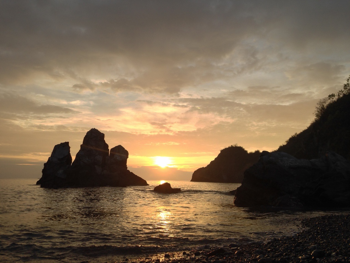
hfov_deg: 55.4
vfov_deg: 42.9
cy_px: 132
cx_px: 175
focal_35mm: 33
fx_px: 334
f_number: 2.4
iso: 50
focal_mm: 4.12
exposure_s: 1/357
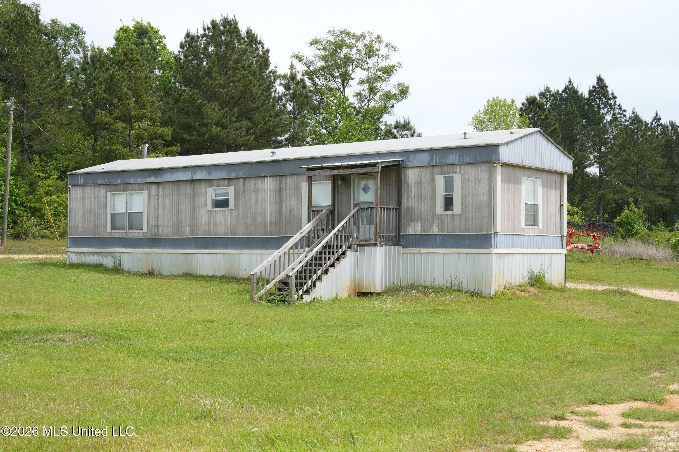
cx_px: 340
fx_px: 943
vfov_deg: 27.0
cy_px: 226
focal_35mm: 50
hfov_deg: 39.6
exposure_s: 1/250
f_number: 11
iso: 320
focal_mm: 50
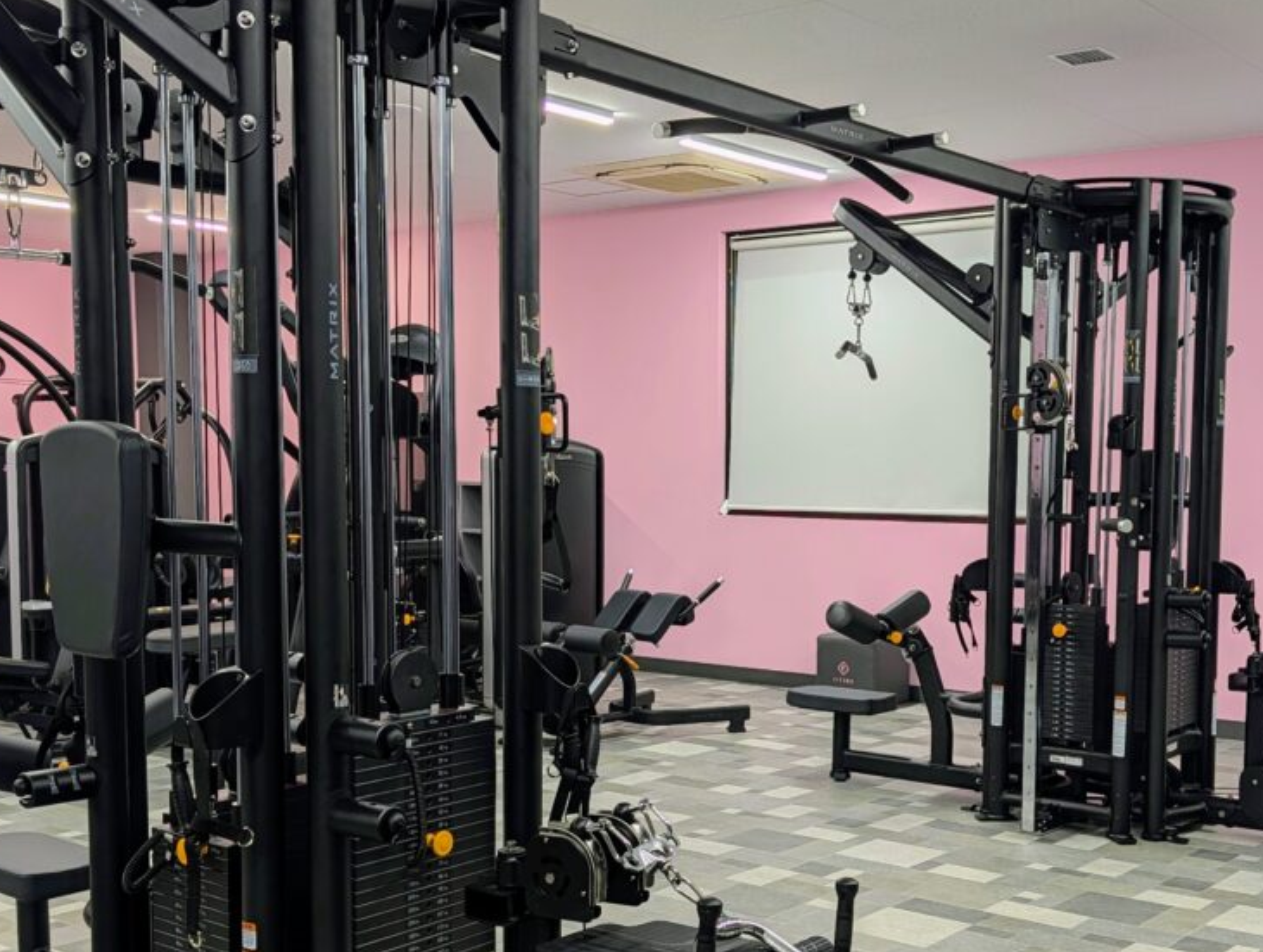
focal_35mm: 42
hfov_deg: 44.6
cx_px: 720
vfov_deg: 34.2
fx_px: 1535
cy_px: 627
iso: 23
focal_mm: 6.9
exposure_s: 1/100
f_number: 1.68
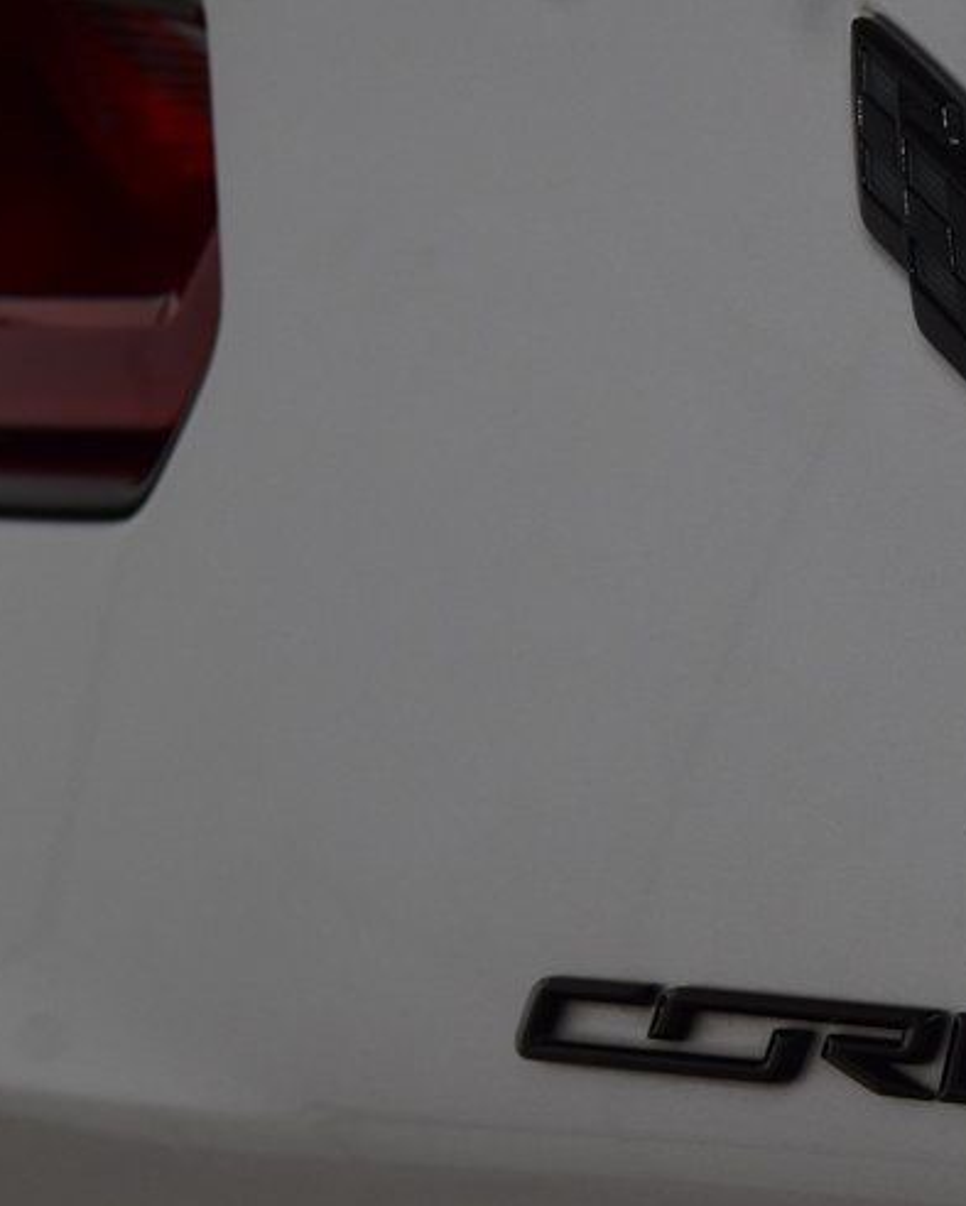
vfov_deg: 9.4
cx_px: 1120
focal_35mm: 205
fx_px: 7322
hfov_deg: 7.5
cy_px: 599
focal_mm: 70
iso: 640
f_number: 7.1
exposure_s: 1/30
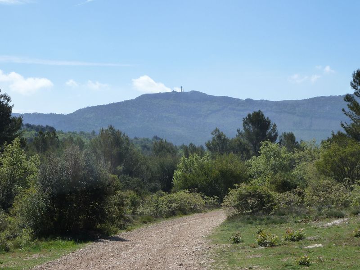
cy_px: 135
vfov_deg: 20.4
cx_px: 180
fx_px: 749
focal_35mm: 72
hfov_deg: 27.0
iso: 125
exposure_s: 1/500
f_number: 5.6
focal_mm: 11.9
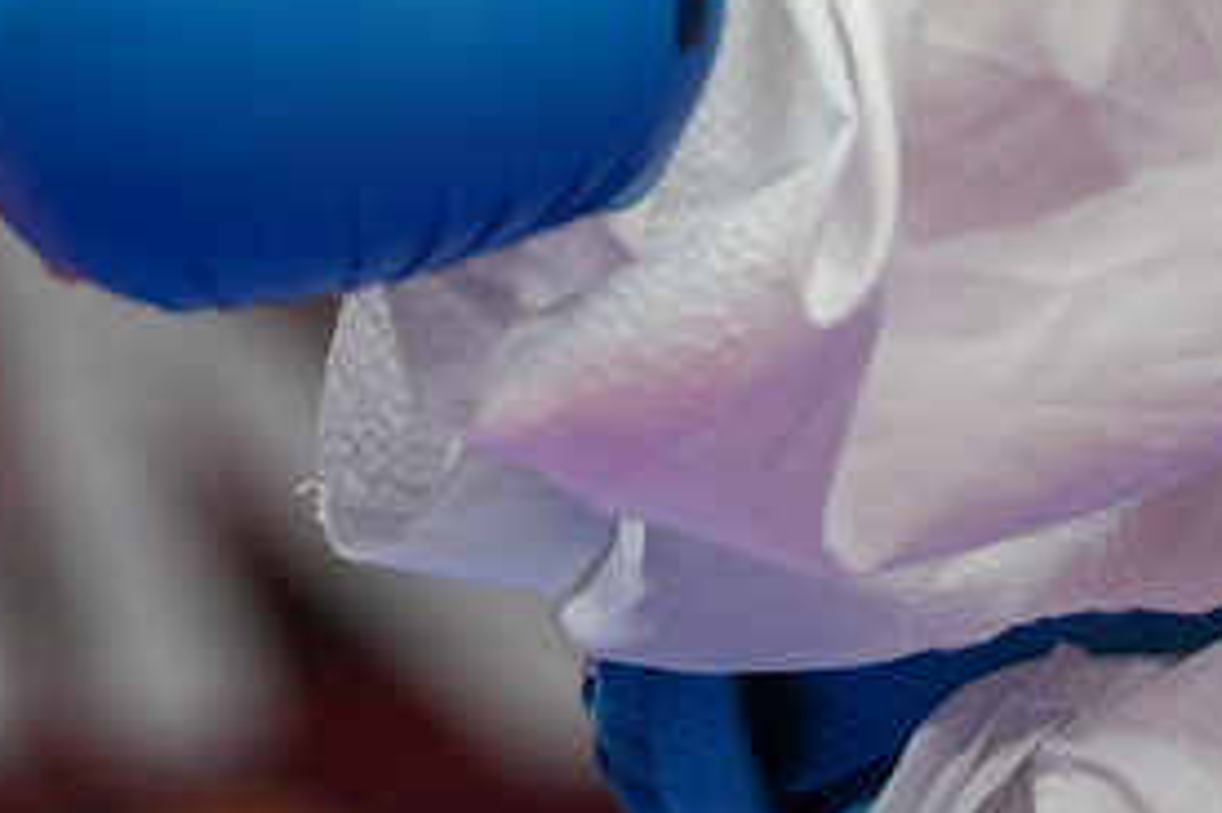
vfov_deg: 0.8
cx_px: -600
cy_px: -1035
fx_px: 59161
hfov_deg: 1.2
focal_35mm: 1744
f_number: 2.8
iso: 320
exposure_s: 1/1000
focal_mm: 200
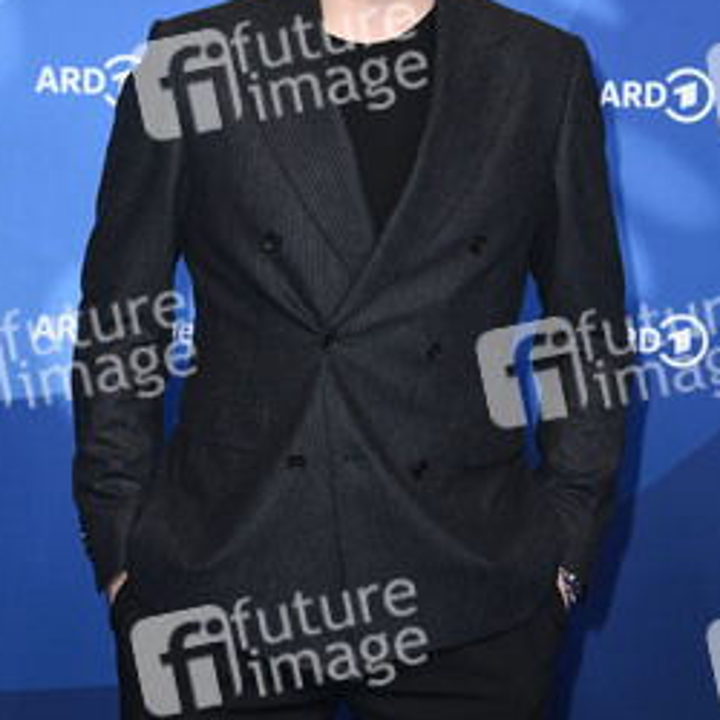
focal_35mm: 125
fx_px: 2942
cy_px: 216
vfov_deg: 13.9
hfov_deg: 14.0
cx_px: 363
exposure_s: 1/250
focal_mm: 92
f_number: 5.6
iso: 1000
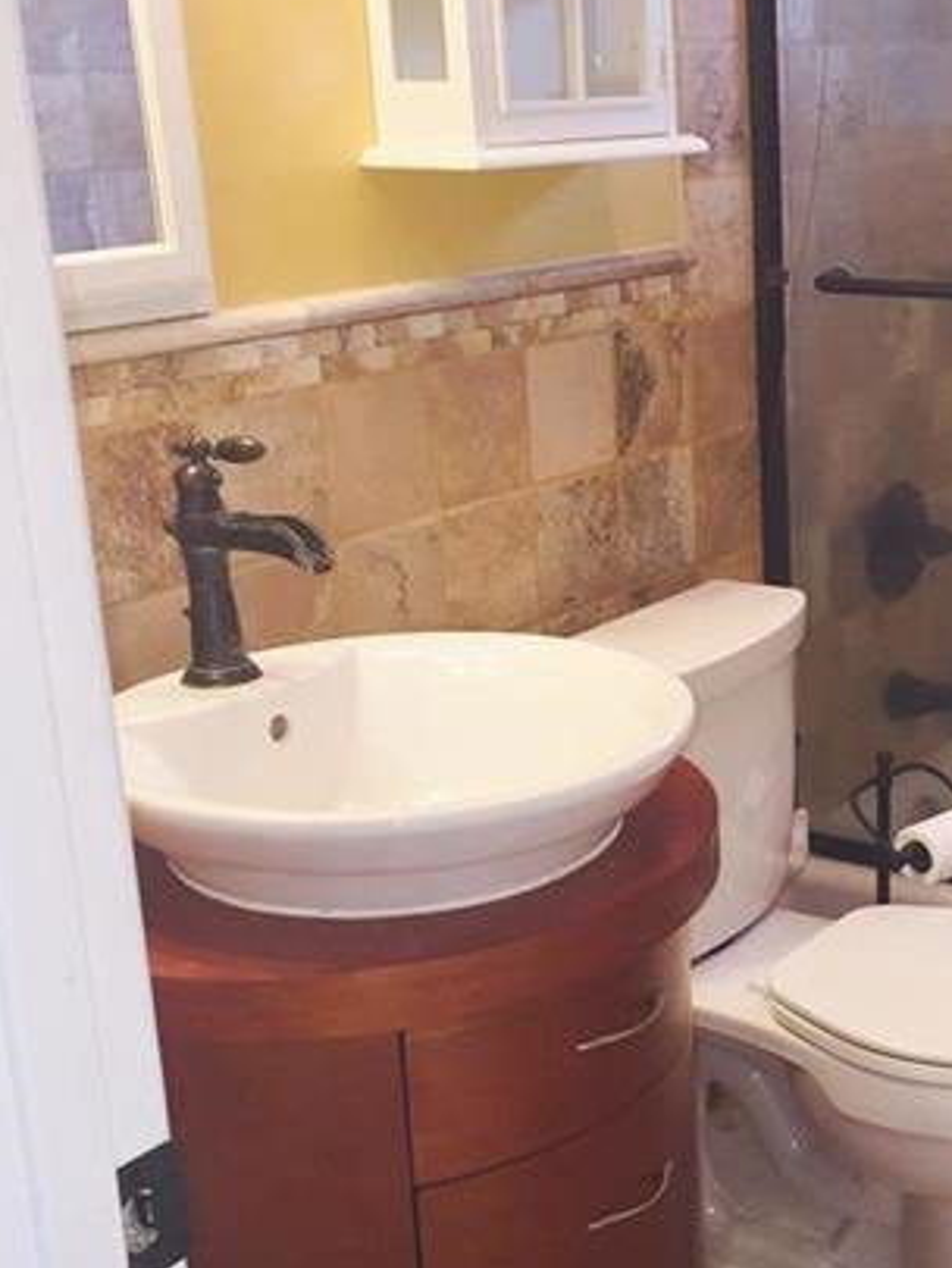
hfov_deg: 25.8
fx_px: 2016
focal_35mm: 55
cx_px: 839
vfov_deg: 34.9
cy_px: 726
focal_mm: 4.15
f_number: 2.2
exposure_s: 1/30
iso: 40
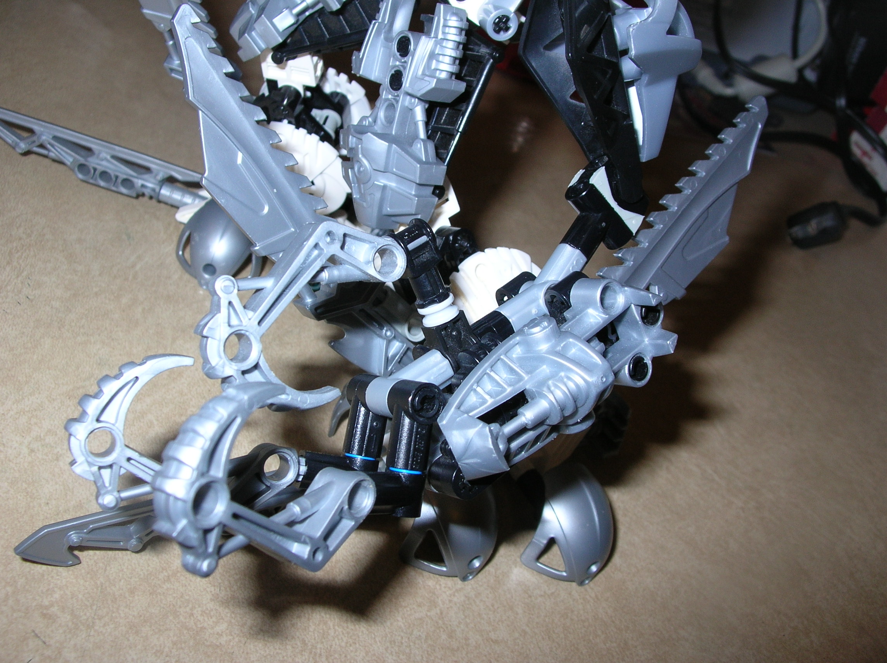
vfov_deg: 39.6
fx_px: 922
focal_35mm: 36
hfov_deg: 51.4
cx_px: 444
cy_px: 332
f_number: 3.7
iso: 50
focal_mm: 6
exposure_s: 1/60.1
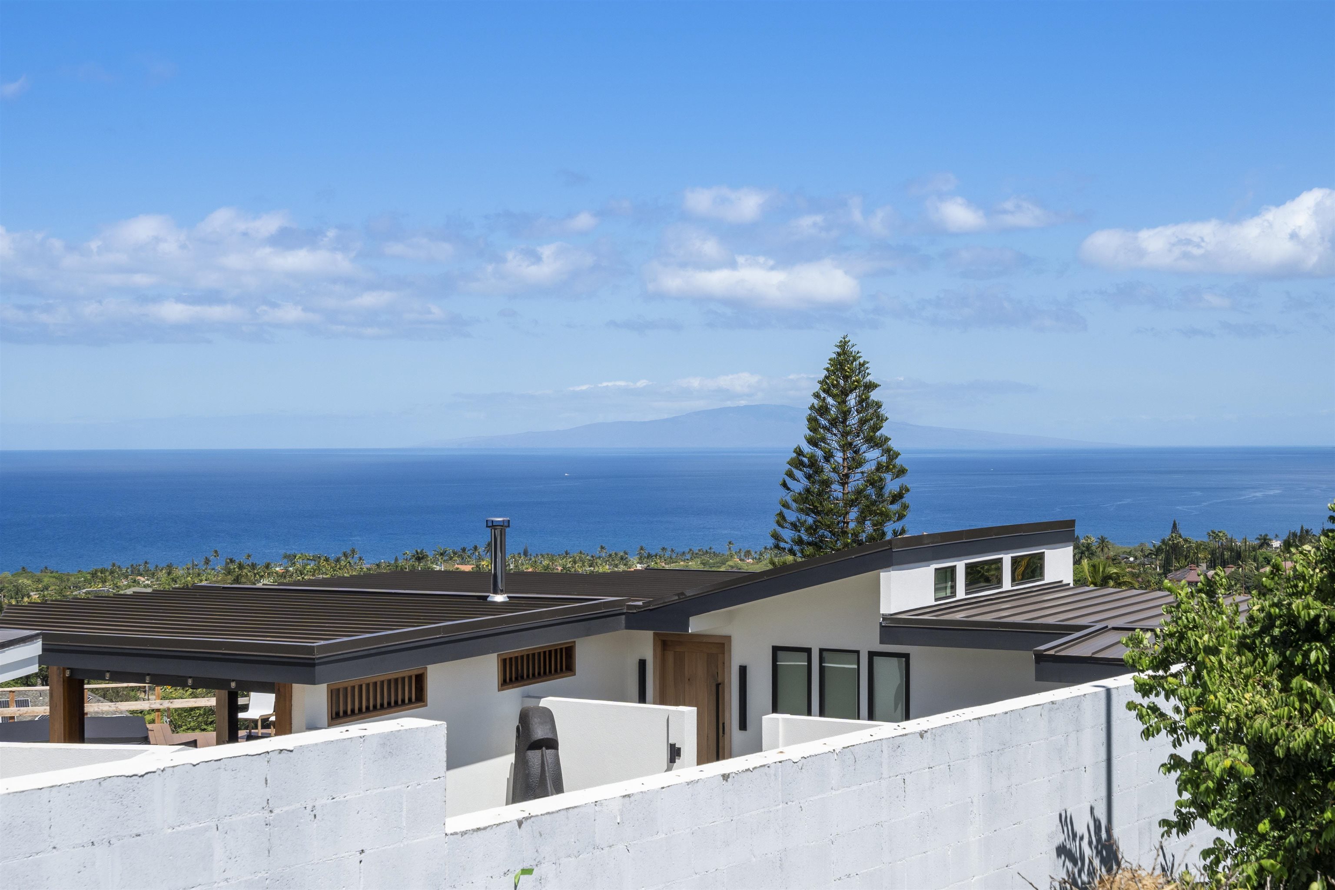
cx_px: 668
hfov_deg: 38.2
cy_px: 445
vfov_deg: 26.0
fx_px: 1928
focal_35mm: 52
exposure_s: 1/500
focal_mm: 35
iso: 100
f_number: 8
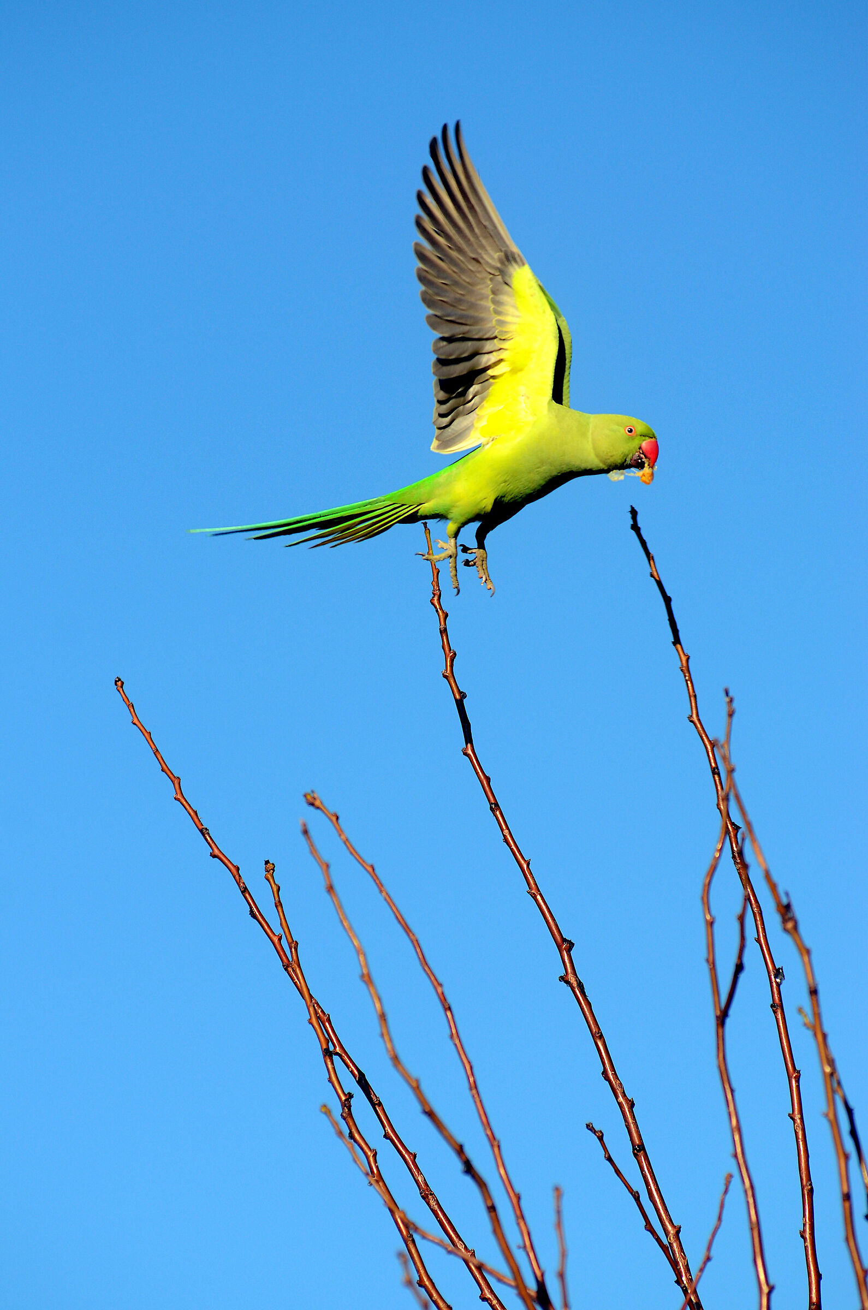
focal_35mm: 300
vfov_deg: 6.9
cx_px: 434
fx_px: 10896
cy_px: 655
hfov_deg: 4.6
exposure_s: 1/2000
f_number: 5
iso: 320
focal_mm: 200
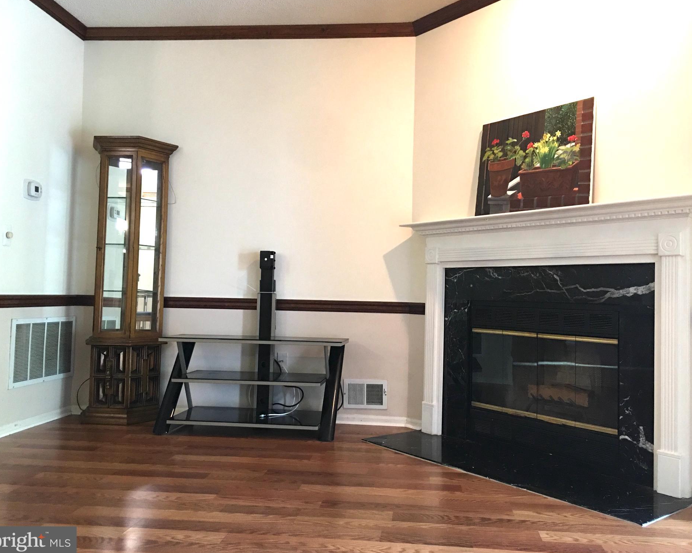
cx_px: 363
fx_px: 635
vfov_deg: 47.1
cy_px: 273
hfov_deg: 57.2
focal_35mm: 31
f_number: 2.2
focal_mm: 4.15
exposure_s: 1/15
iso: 80
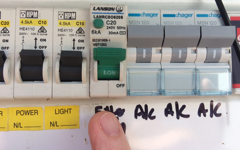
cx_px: 119
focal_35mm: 31
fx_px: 203
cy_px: 64
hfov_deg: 61.2
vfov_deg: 40.5
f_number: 2.2
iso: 32
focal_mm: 4.15
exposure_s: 1/494
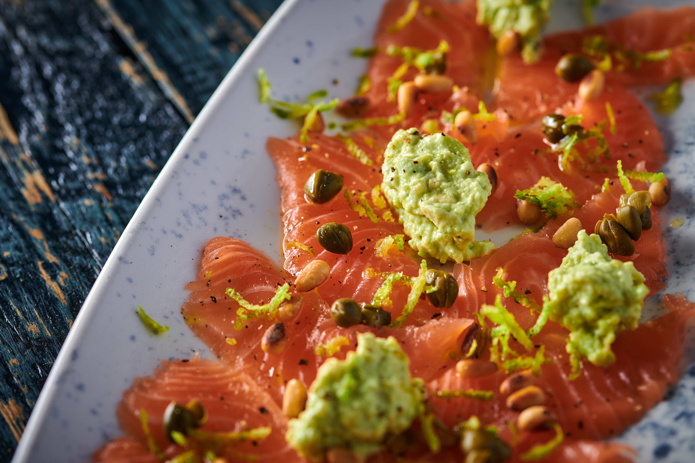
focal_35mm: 90
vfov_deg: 15.2
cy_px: 232
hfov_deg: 22.6
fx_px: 1737
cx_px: 348
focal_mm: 90
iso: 31
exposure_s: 1/200
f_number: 6.3
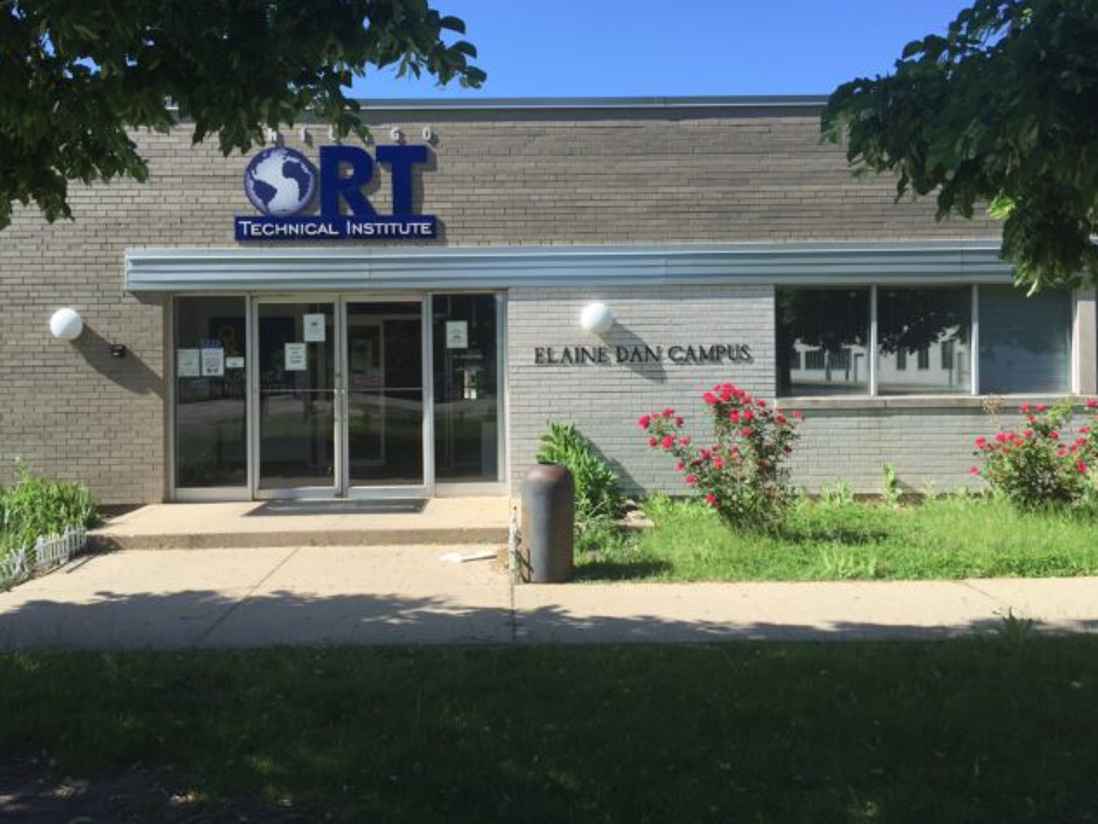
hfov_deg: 56.8
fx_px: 1015
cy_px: 382
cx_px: 518
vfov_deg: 44.2
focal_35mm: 32
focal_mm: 4.15
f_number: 2.2
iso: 32
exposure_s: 1/1163
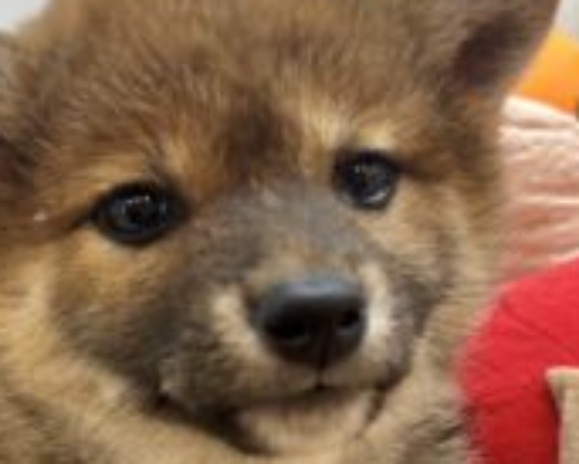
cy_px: 444
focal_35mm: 95
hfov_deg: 19.7
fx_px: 1629
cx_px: 34
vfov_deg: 15.9
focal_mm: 5.96
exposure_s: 1/100
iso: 100
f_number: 1.6
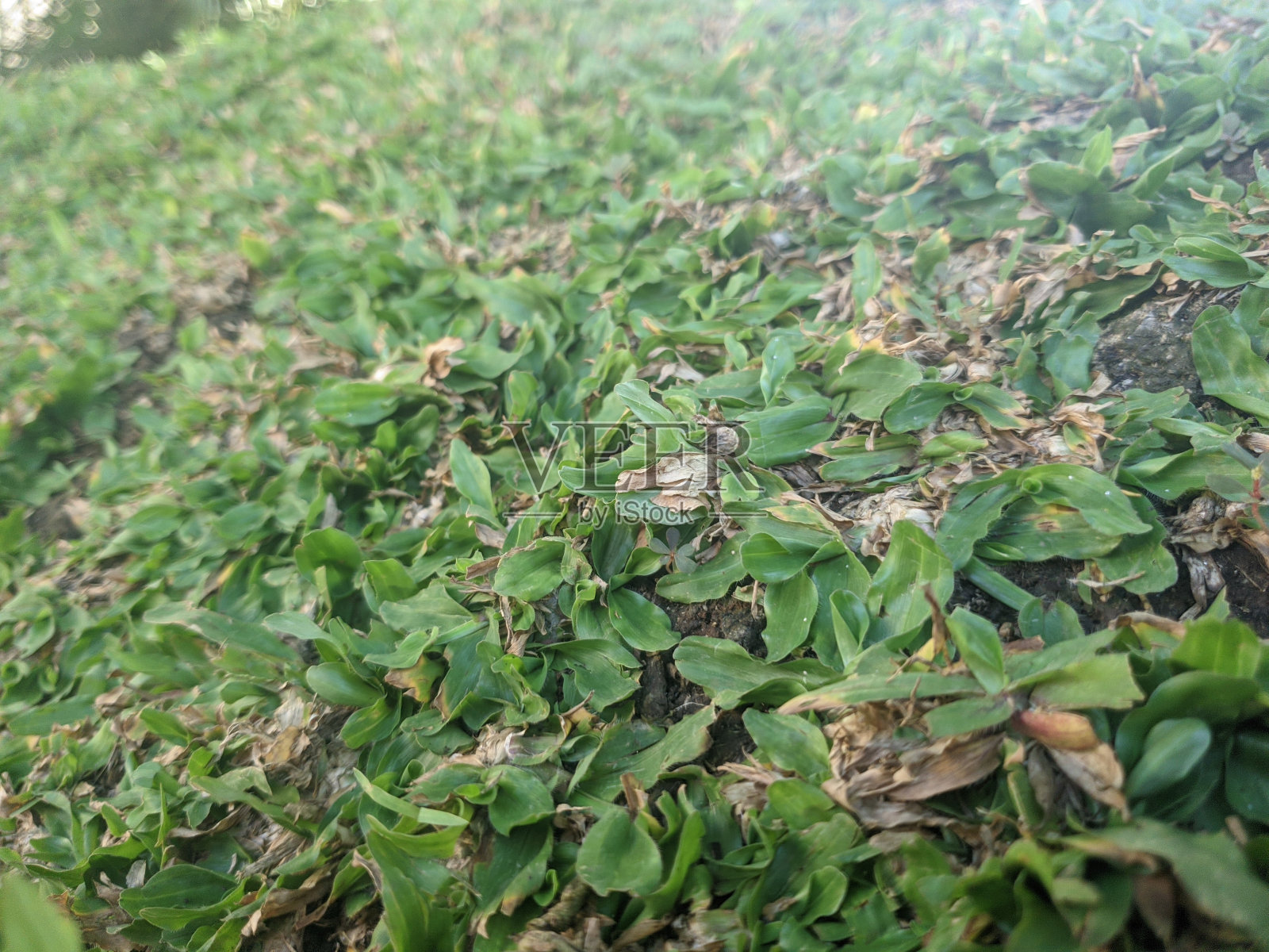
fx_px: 953
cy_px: 476
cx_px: 634
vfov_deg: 53.1
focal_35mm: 26
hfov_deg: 67.3
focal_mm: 4.3
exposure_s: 1/100
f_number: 1.5
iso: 82
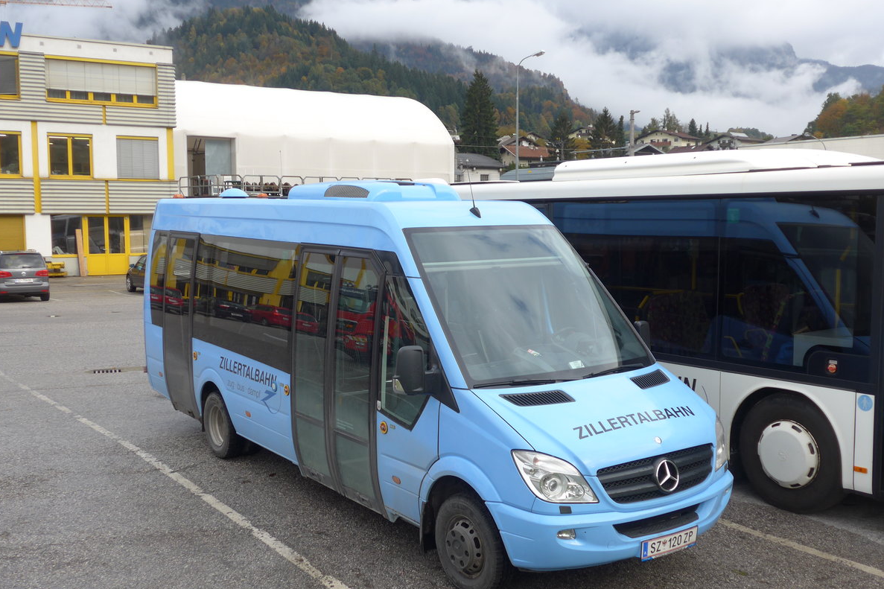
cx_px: 438
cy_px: 331
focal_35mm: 41
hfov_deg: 47.4
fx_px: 1007
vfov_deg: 32.6
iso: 80
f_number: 2.8
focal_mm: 8
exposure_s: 1/400
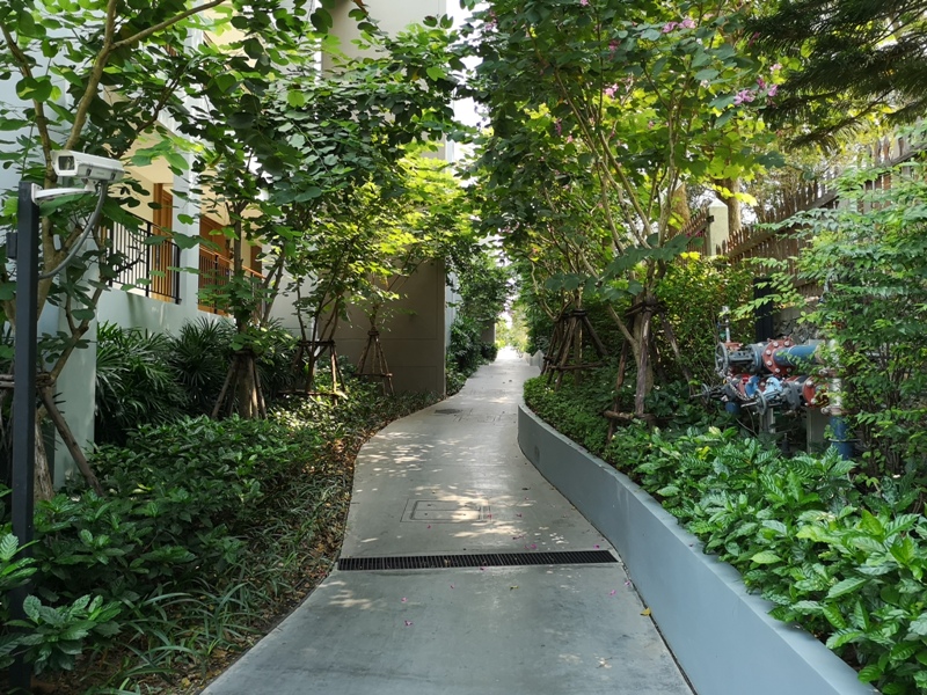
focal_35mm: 27
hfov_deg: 65.3
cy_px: 348
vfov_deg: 51.4
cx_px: 464
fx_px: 723
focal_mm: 3.95
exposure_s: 1/900
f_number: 1.8
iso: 250
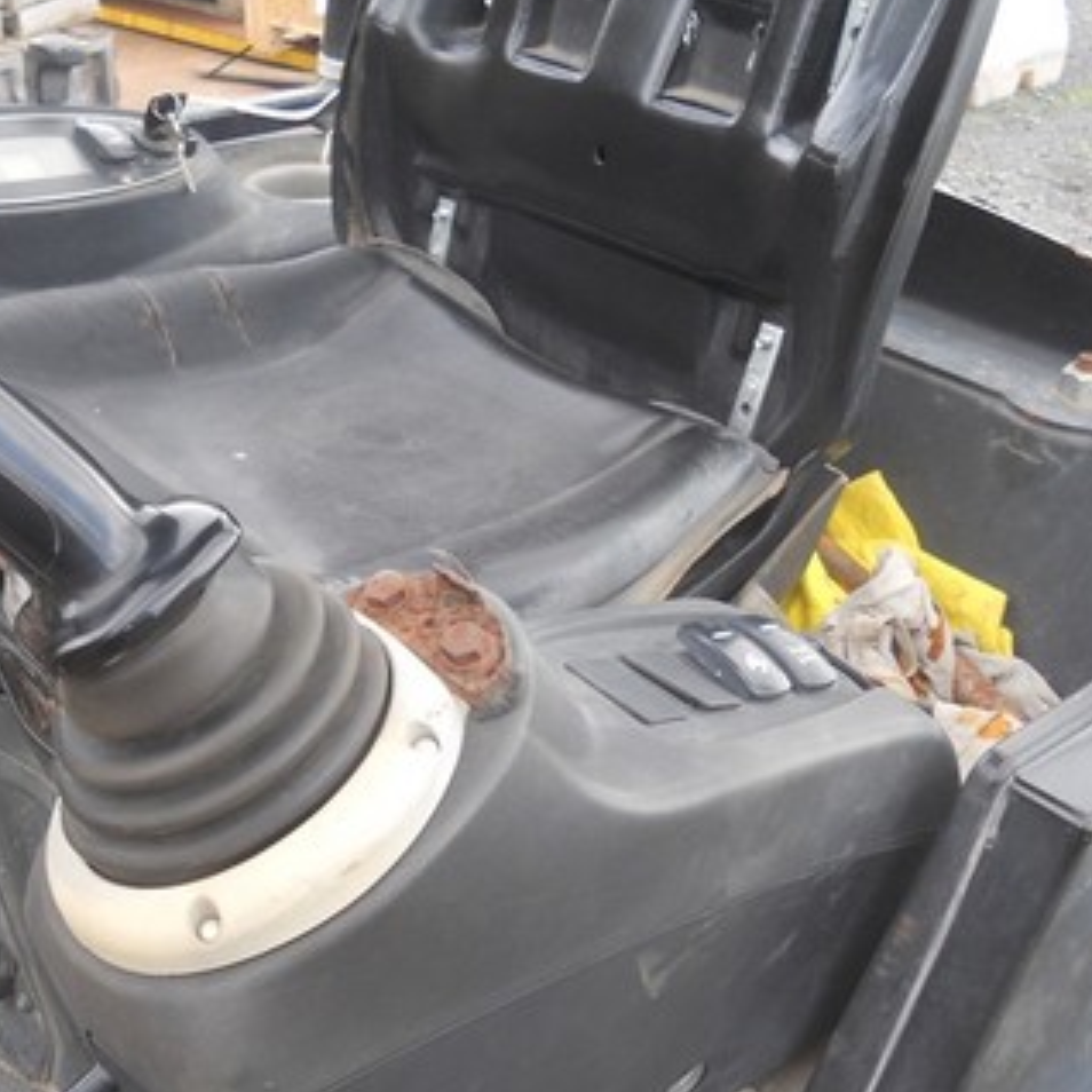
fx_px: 1606
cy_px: 718
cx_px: 278
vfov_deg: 37.2
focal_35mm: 45
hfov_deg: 36.7
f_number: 3.2
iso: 80
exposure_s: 1/80
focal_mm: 4.9
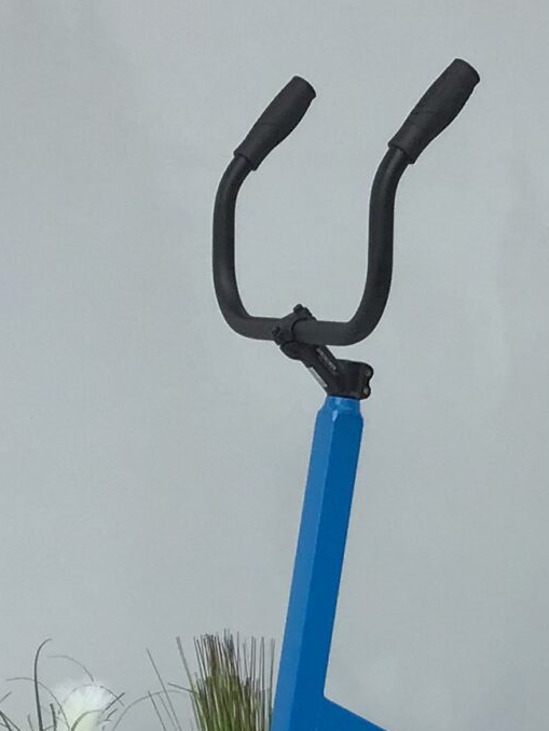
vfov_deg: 16.7
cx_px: 418
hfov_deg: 12.6
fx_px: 2473
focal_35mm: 117
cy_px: 564
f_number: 2.4
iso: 25
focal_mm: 3.3
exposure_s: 1/1199
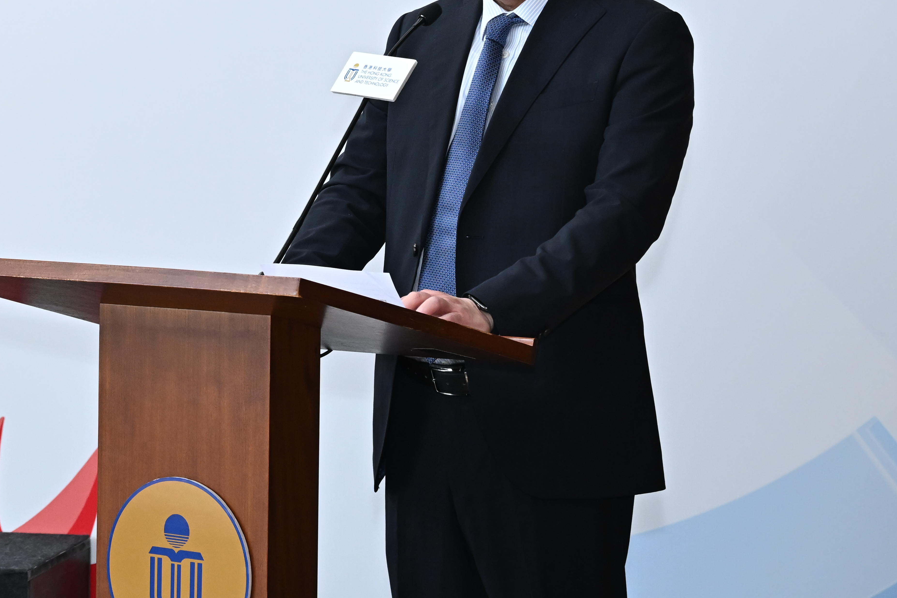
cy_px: 38
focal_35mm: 160
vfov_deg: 8.5
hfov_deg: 12.6
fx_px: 3987
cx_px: -65
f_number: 5.6
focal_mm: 72
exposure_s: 1/200
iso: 1600
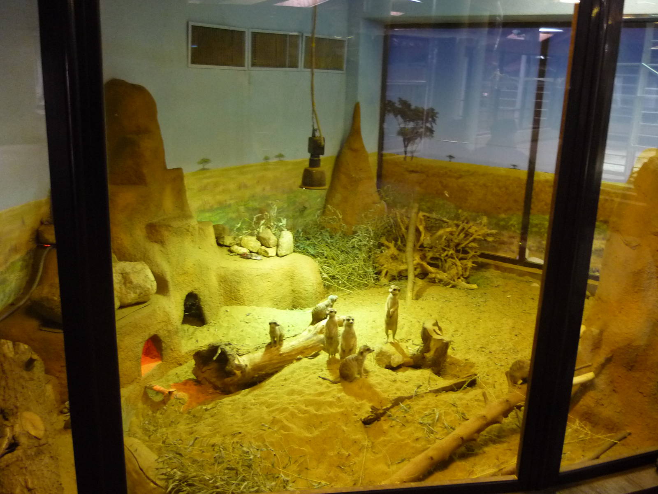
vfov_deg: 42.9
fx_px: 627
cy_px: 247
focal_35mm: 33
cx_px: 329
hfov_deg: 55.4
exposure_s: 1/13
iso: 400
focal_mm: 5.5
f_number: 2.8
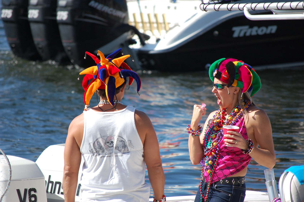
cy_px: 101
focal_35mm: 300
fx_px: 2530
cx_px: 152
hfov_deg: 6.9
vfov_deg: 4.6
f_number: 5.6
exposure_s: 1/1000
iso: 400
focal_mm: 200
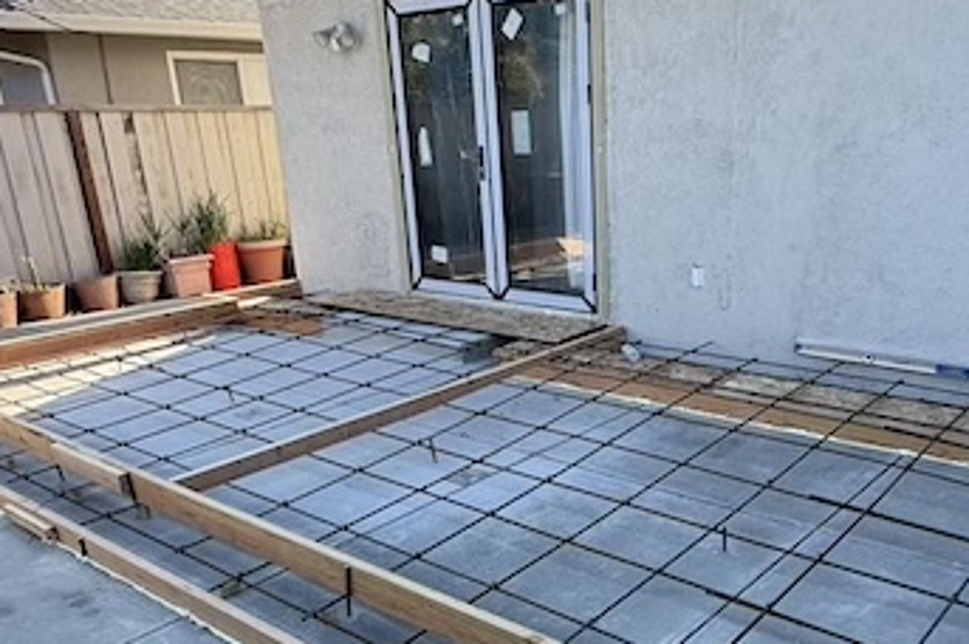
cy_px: 472
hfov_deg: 55.2
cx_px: 602
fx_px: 914
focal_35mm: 34
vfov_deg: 38.0
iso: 50
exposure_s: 1/271
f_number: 2.2
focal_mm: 2.22
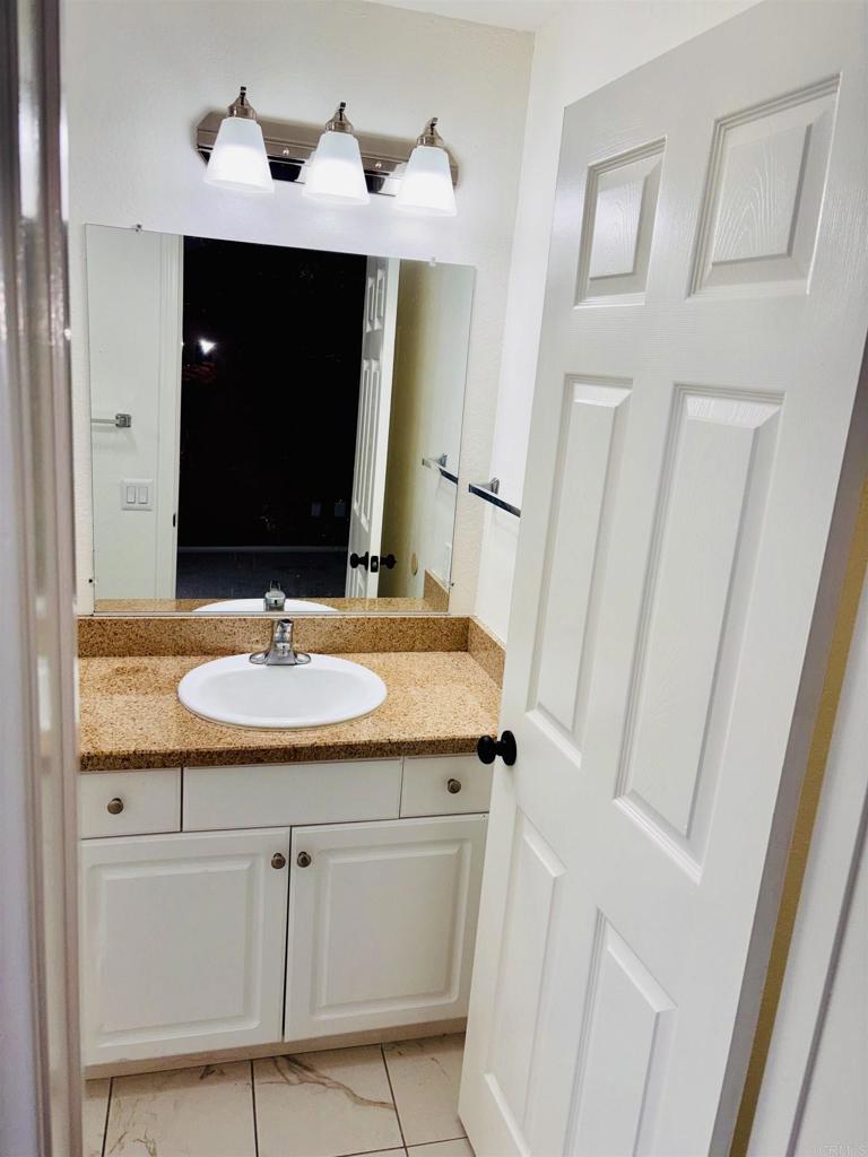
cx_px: 434
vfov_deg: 67.3
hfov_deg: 53.1
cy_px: 578
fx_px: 869
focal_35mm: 26
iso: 32
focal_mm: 5.96
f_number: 1.6
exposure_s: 1/353
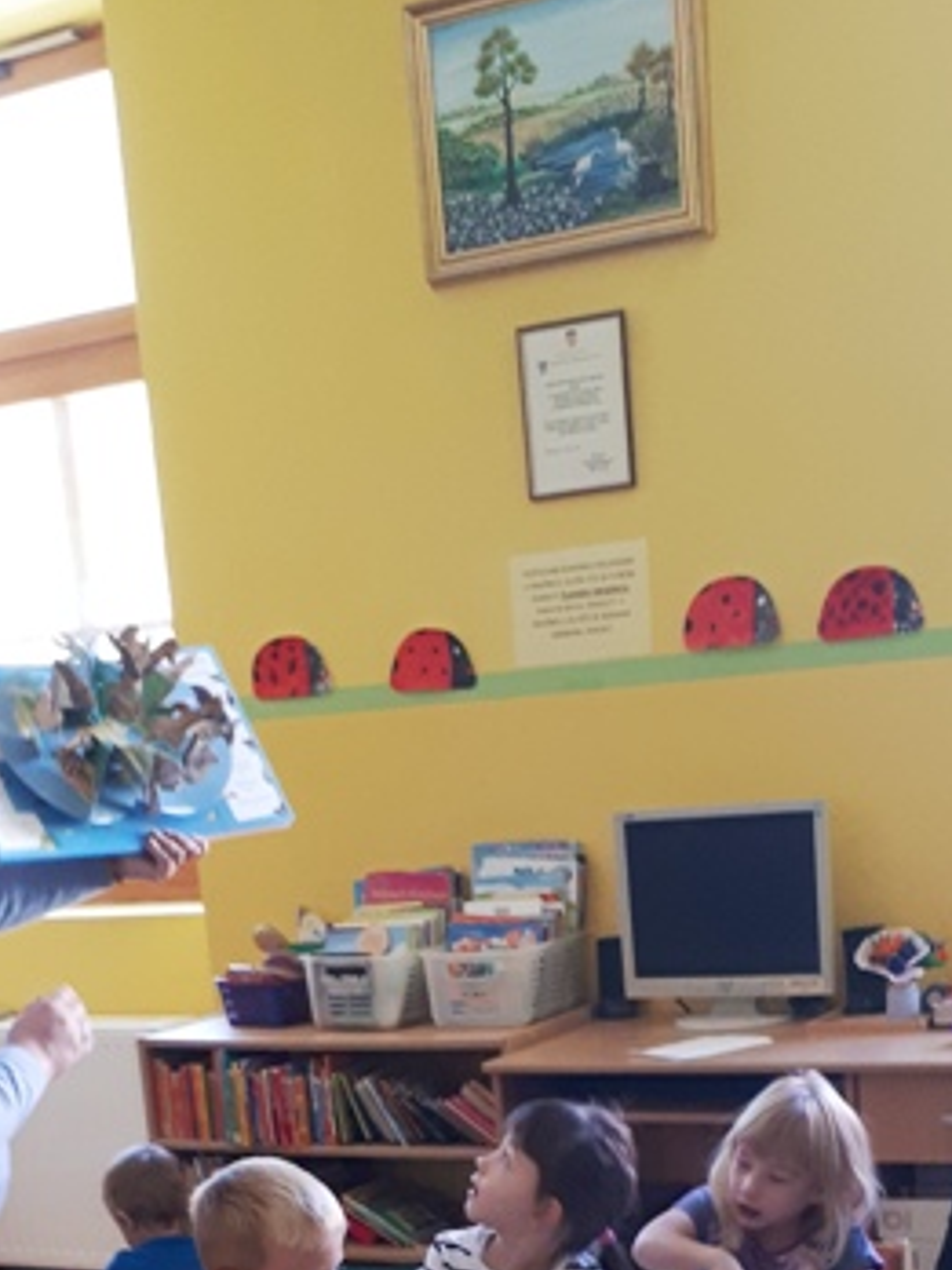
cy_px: 1296
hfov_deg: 23.6
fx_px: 2273
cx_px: 390
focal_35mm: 62
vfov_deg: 29.0
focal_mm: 3.6
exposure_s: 1/33
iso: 160
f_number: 1.9
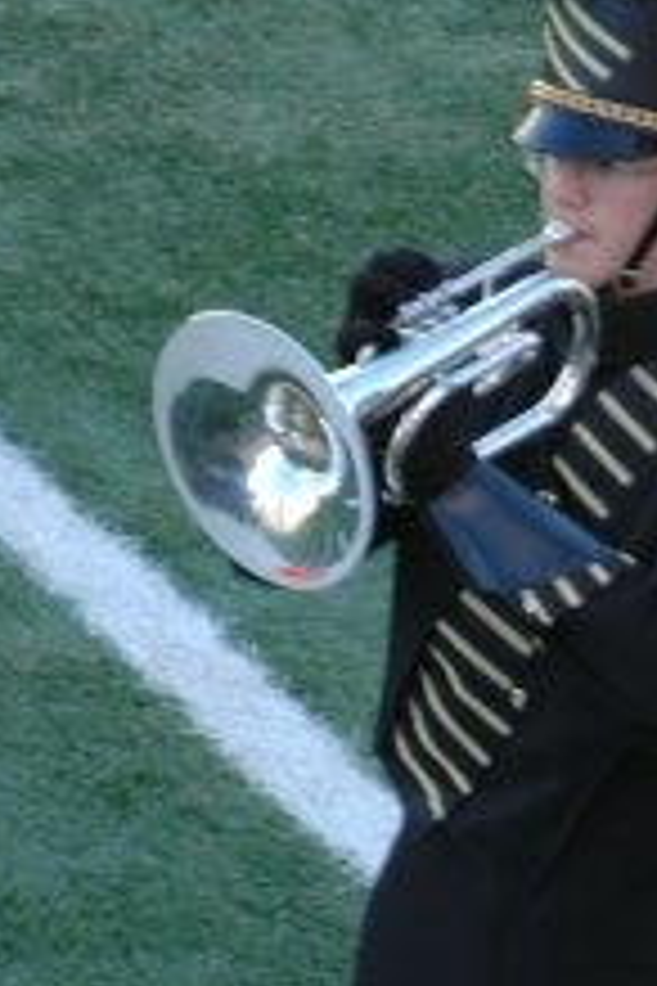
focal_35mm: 1645
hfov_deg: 0.8
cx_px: 556
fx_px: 45028
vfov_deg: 1.3
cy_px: 693
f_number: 5.6
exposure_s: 1/100
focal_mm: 400
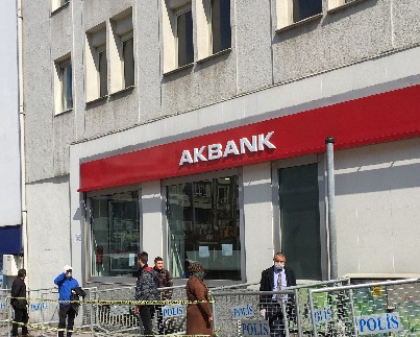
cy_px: 231
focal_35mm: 47
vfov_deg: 31.8
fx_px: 585
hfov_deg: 39.5
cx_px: 189
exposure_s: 1/2825
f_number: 2.2
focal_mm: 4.15
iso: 32
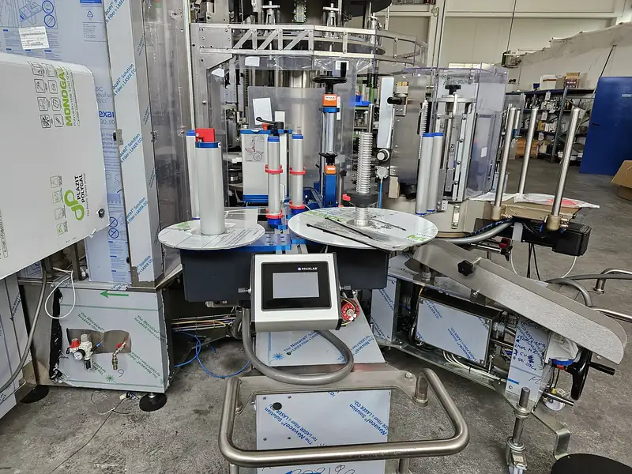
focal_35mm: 23
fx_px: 420
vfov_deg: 58.9
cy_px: 237
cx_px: 316
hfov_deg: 73.9
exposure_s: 1/190
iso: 160
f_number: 1.7
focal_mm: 6.3
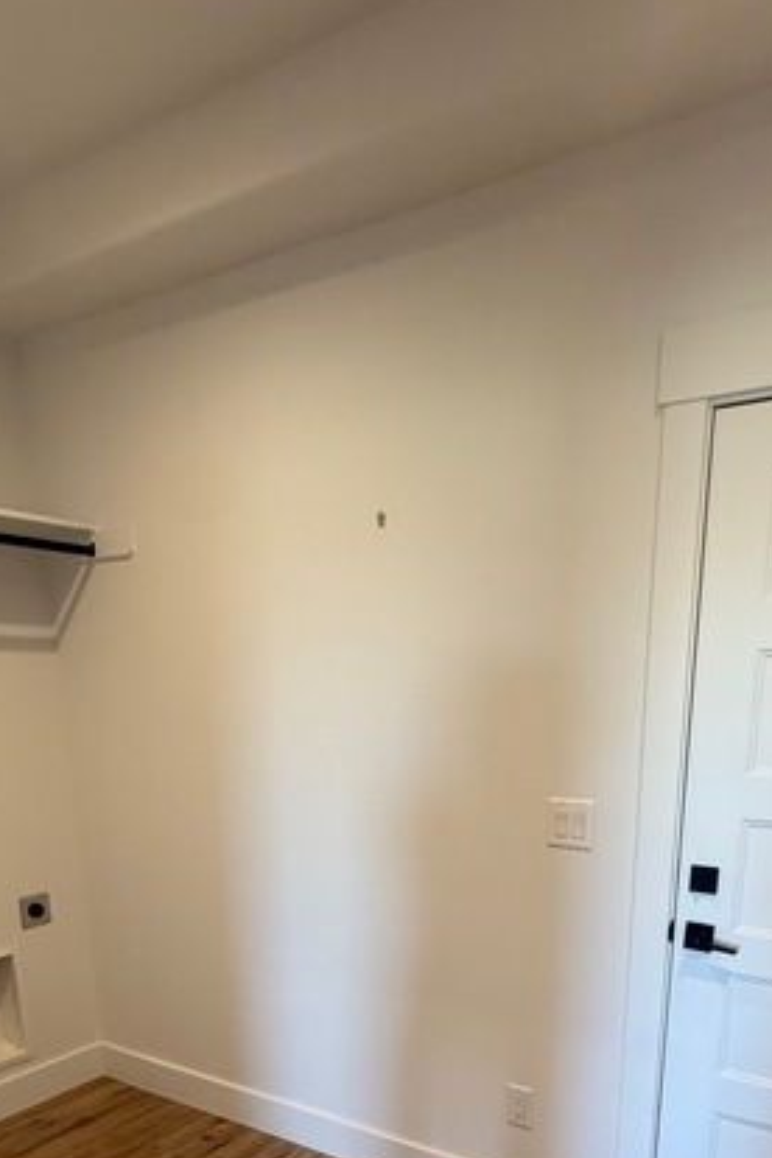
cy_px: 926
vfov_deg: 61.8
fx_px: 868
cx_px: 431
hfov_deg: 47.8
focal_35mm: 27
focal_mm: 2.22
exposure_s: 1/60
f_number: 2.2
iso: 200
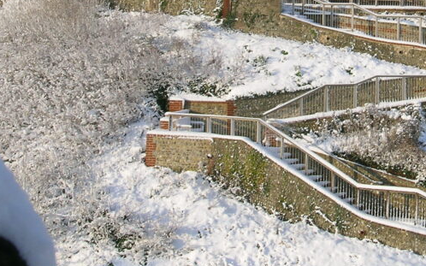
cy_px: -5
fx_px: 987
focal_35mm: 85
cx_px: 364
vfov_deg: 15.1
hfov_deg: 23.8
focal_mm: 8
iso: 50
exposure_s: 1/192
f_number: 7
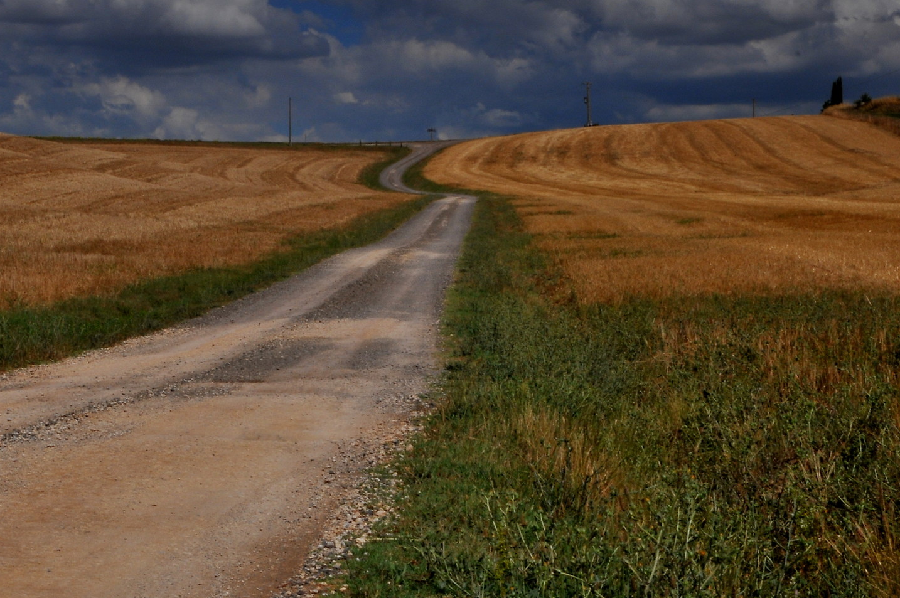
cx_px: 245
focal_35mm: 88
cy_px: 324
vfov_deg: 15.5
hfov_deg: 23.0
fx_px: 2194
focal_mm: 35
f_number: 29
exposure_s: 1/200
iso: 200
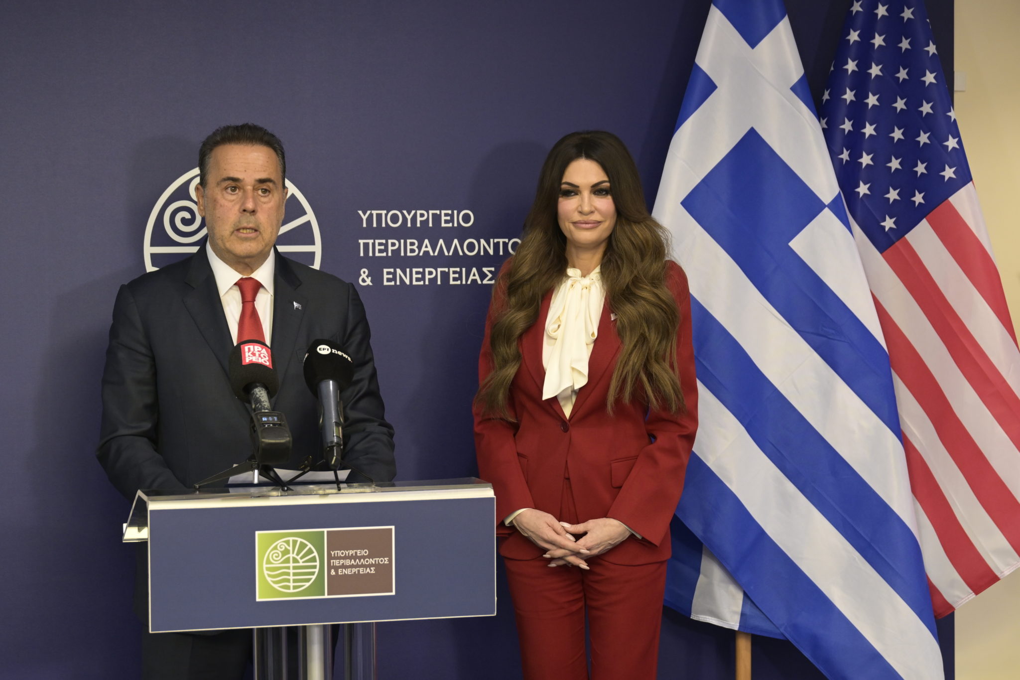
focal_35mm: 78
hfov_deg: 26.0
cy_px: 340
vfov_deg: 17.5
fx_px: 2210
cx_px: 510
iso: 800
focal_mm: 52
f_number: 4
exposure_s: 1/50
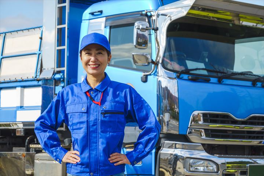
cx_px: 132
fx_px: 858
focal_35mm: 117
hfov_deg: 17.5
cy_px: 88
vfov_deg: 11.7
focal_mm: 42.74
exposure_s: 1/800
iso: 125
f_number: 4.5
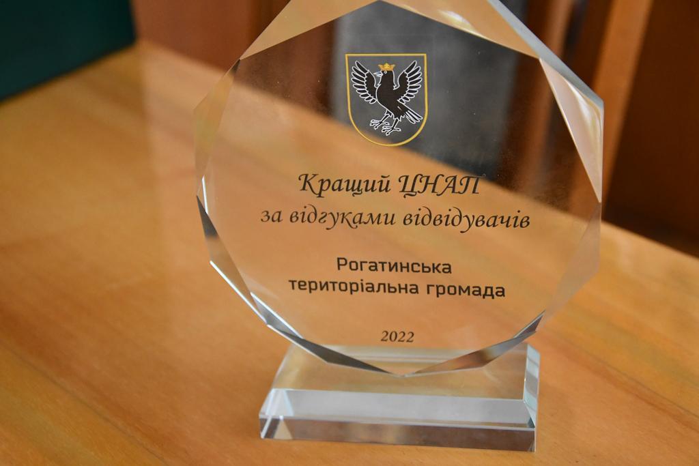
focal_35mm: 67
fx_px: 1301
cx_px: 350
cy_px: 233
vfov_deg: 20.3
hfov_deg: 30.1
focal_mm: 45
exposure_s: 1/125
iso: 3200
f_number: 4.8
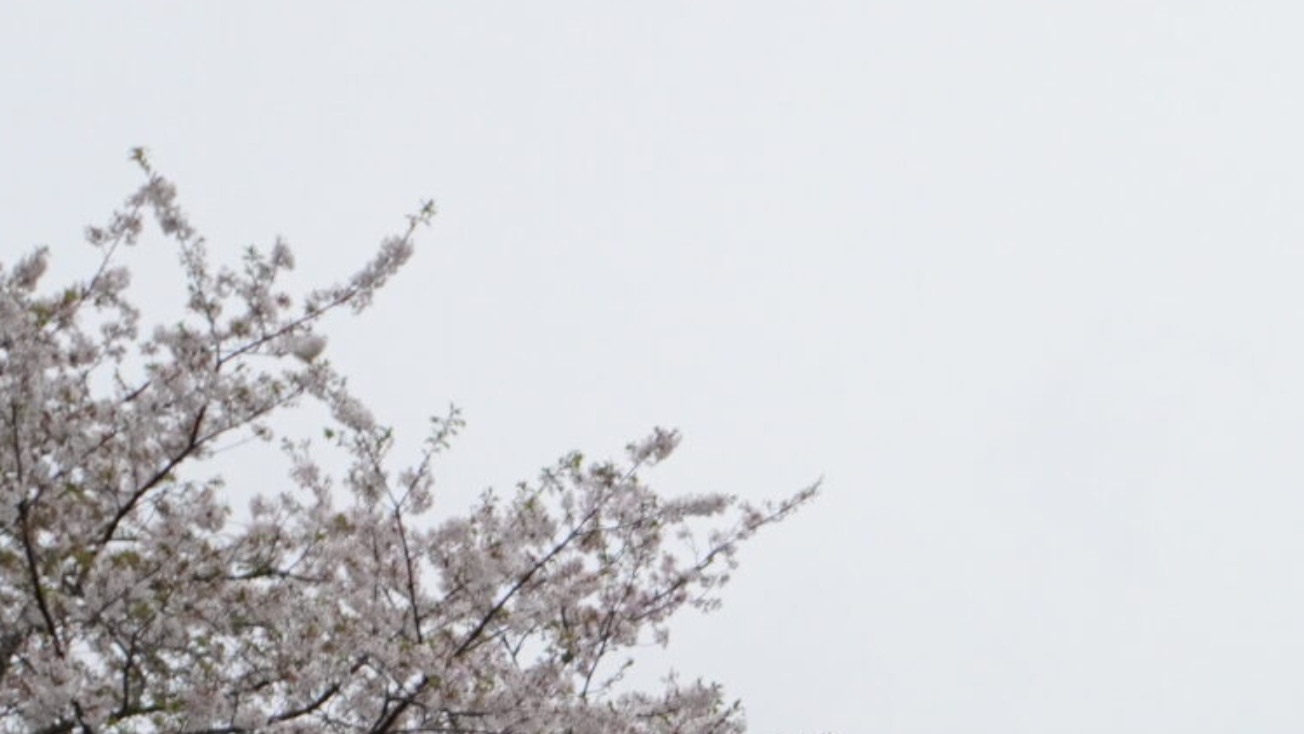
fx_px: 2974
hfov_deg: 22.9
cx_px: 1517
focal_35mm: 86
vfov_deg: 12.8
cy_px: 1324
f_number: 5.6
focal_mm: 16
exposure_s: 1/640
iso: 1000
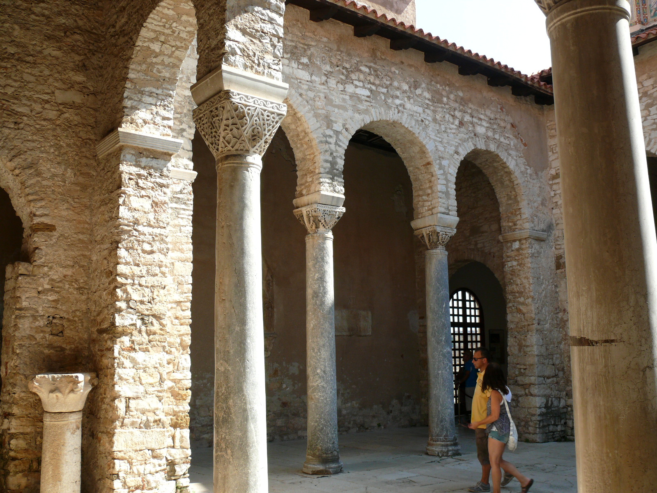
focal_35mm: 35
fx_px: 664
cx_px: 328
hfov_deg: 52.6
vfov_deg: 40.7
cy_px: 246
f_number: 4
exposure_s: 1/125
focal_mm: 7.4
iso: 100
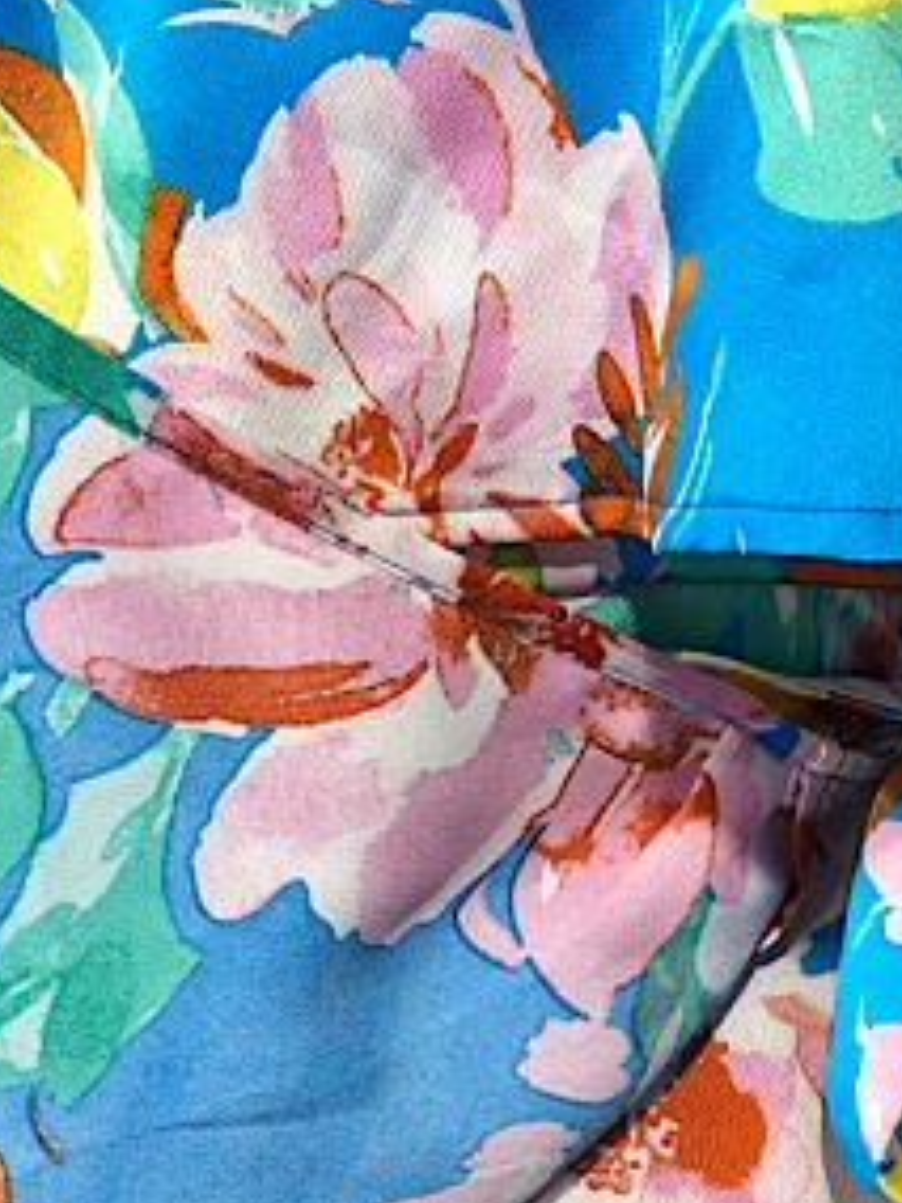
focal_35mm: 79
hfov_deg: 18.7
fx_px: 2745
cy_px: 894
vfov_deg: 24.5
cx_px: 394
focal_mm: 3.99
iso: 25
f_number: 1.8
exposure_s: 1/120
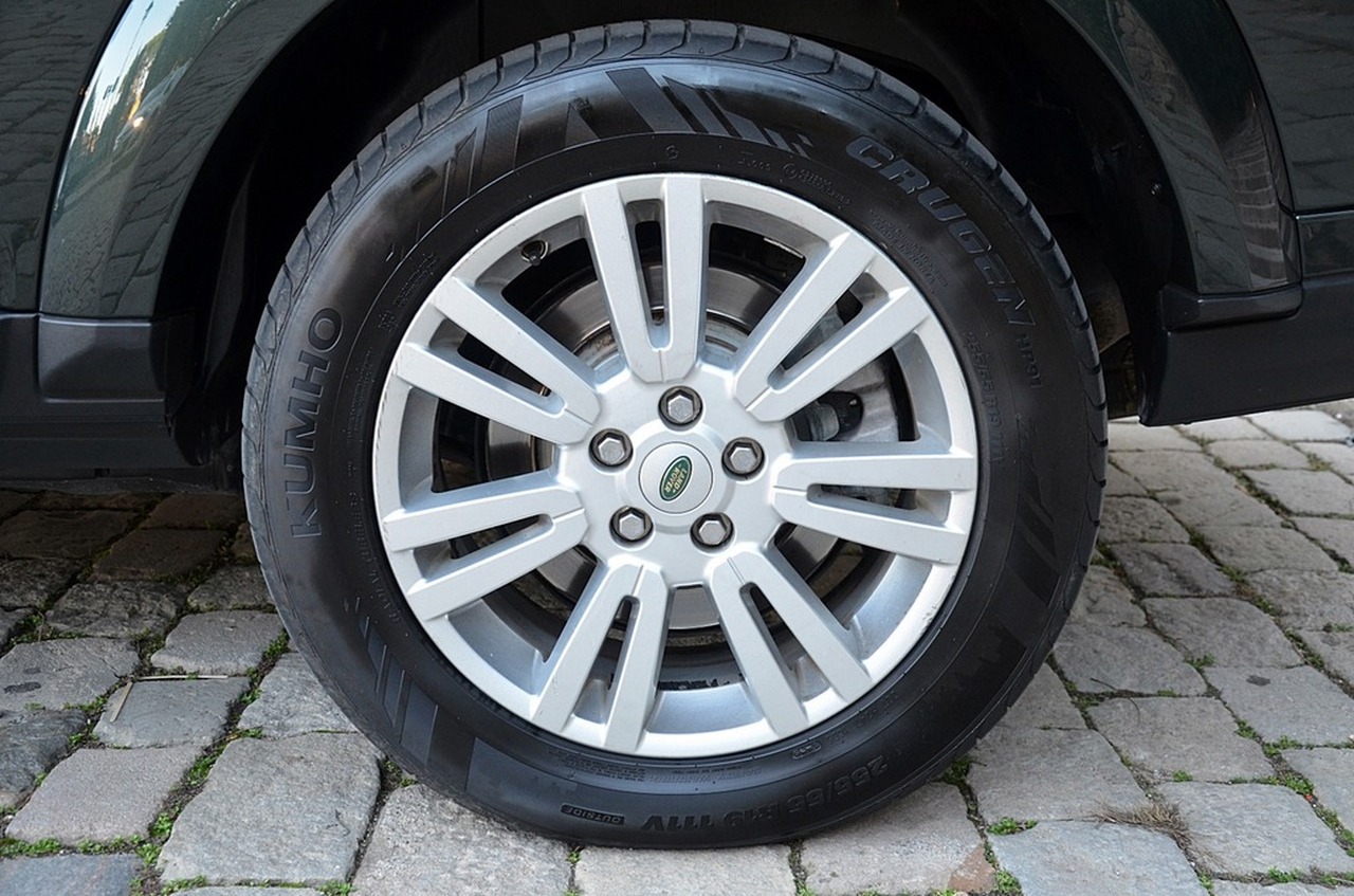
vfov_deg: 34.0
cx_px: 677
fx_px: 1463
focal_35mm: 39
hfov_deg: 49.7
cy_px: 448
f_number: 4
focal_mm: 26
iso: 640
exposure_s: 1/60
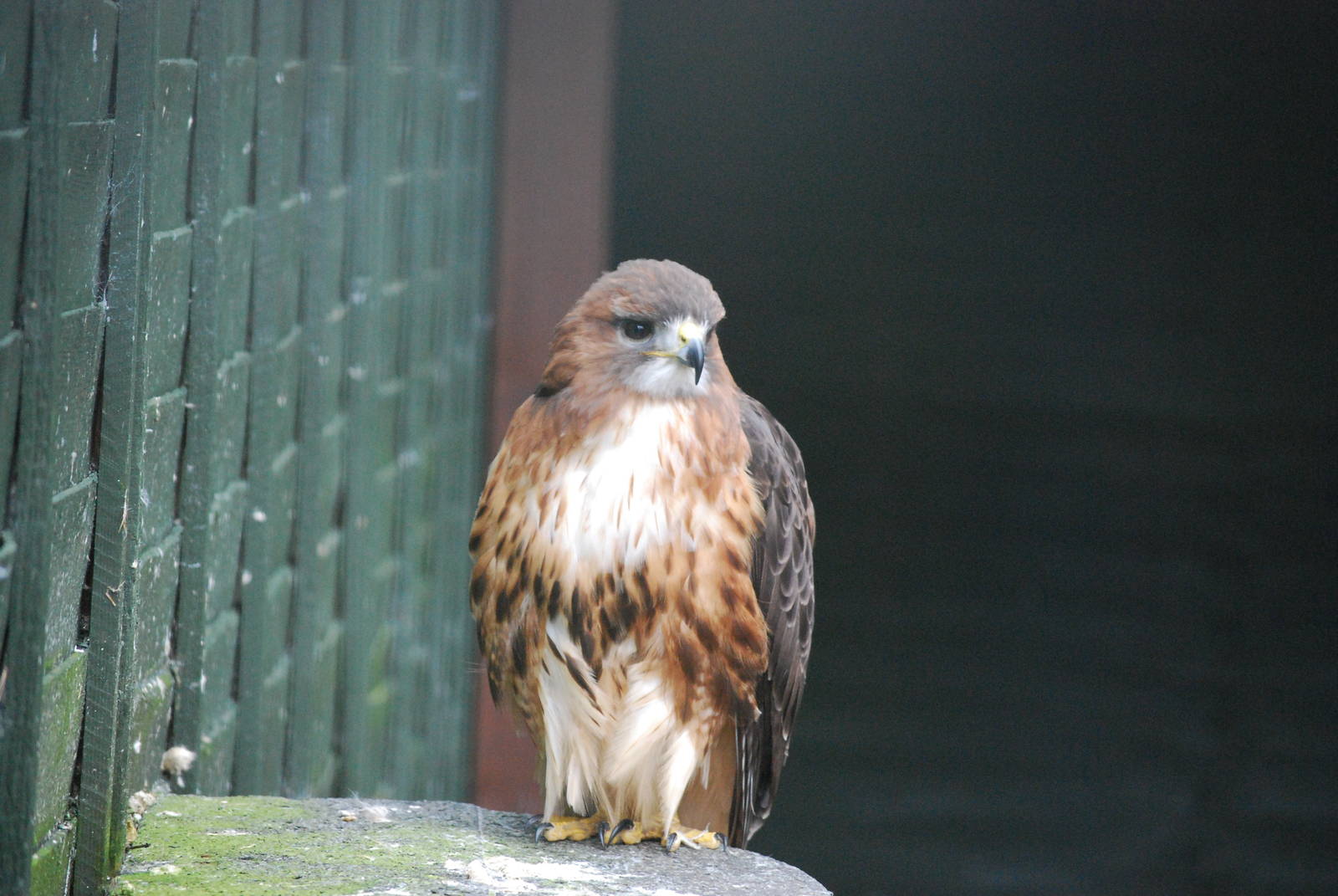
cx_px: 669
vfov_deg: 7.9
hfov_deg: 11.8
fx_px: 6475
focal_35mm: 174
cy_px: 448
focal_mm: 116
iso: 1600
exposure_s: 1/80
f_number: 4.8
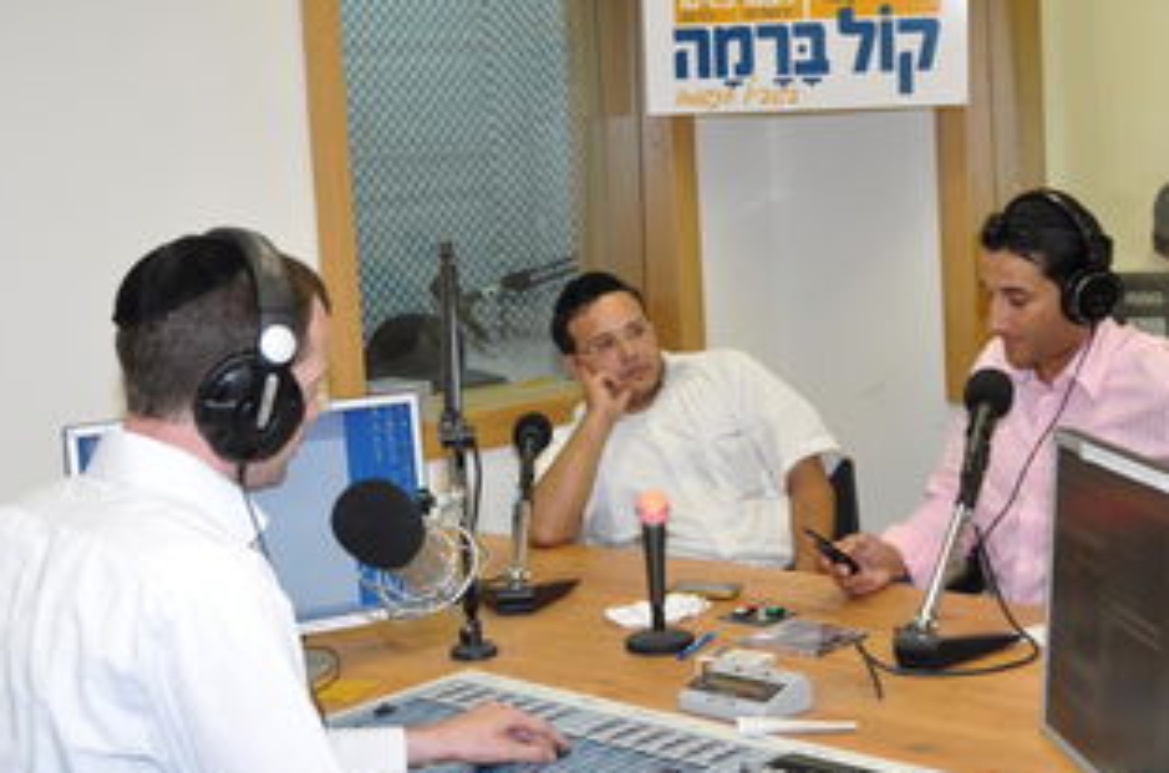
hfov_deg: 35.9
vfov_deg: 24.2
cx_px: 646
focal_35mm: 56
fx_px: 1802
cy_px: 338
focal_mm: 29
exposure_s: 1/60
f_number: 4
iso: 450
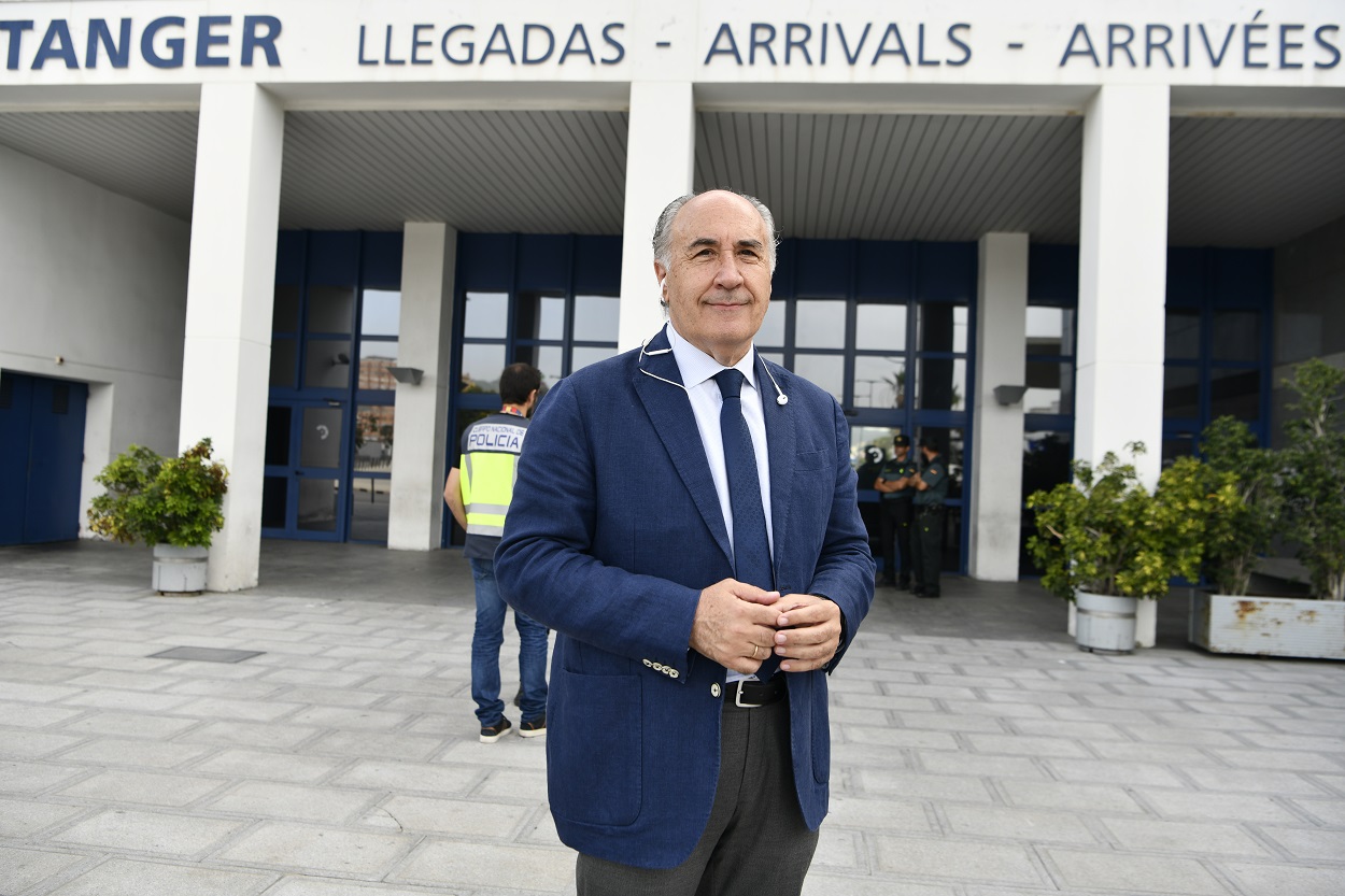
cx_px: 672
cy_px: 448
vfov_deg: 46.4
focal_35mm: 28
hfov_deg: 65.5
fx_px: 1046
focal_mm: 28
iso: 140
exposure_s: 1/320
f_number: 4.5
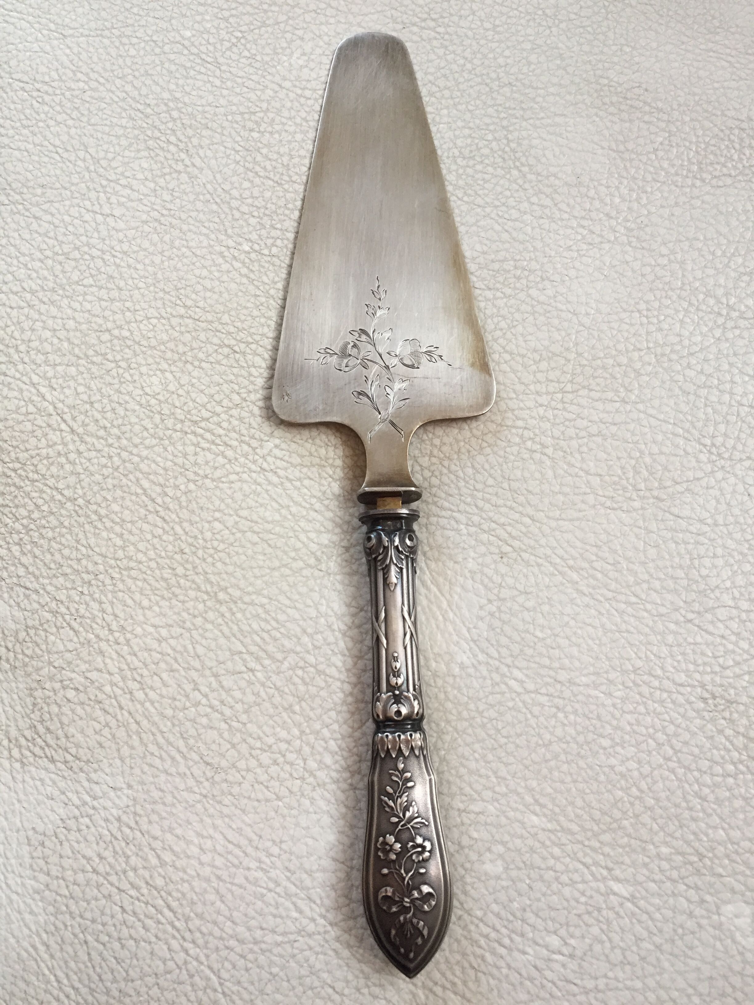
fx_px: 842
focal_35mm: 29
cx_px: 377
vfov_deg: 61.7
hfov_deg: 48.2
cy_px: 502
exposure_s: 1/33
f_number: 2.2
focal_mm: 4.15
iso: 64
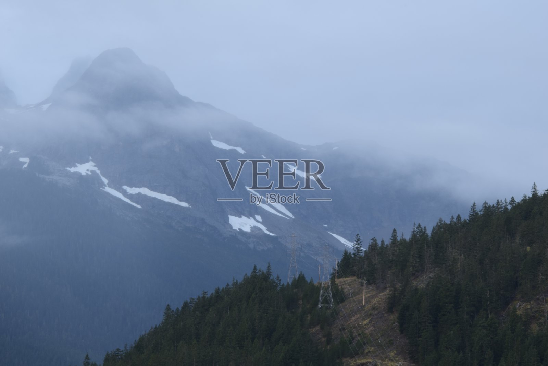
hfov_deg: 11.8
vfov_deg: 7.9
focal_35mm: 174
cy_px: 183
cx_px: 274
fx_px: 2649
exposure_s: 2
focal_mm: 116
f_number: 22
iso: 125
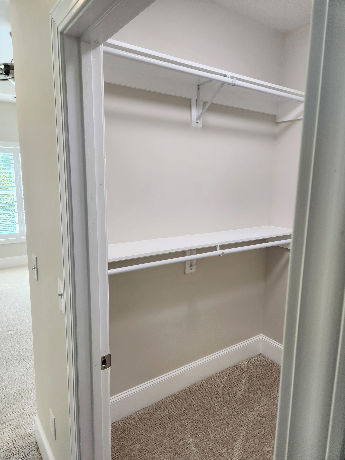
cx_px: 172
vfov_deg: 73.9
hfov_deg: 58.9
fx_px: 306
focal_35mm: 23
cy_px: 230
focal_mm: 5.4
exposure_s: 1/120
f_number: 1.8
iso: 64
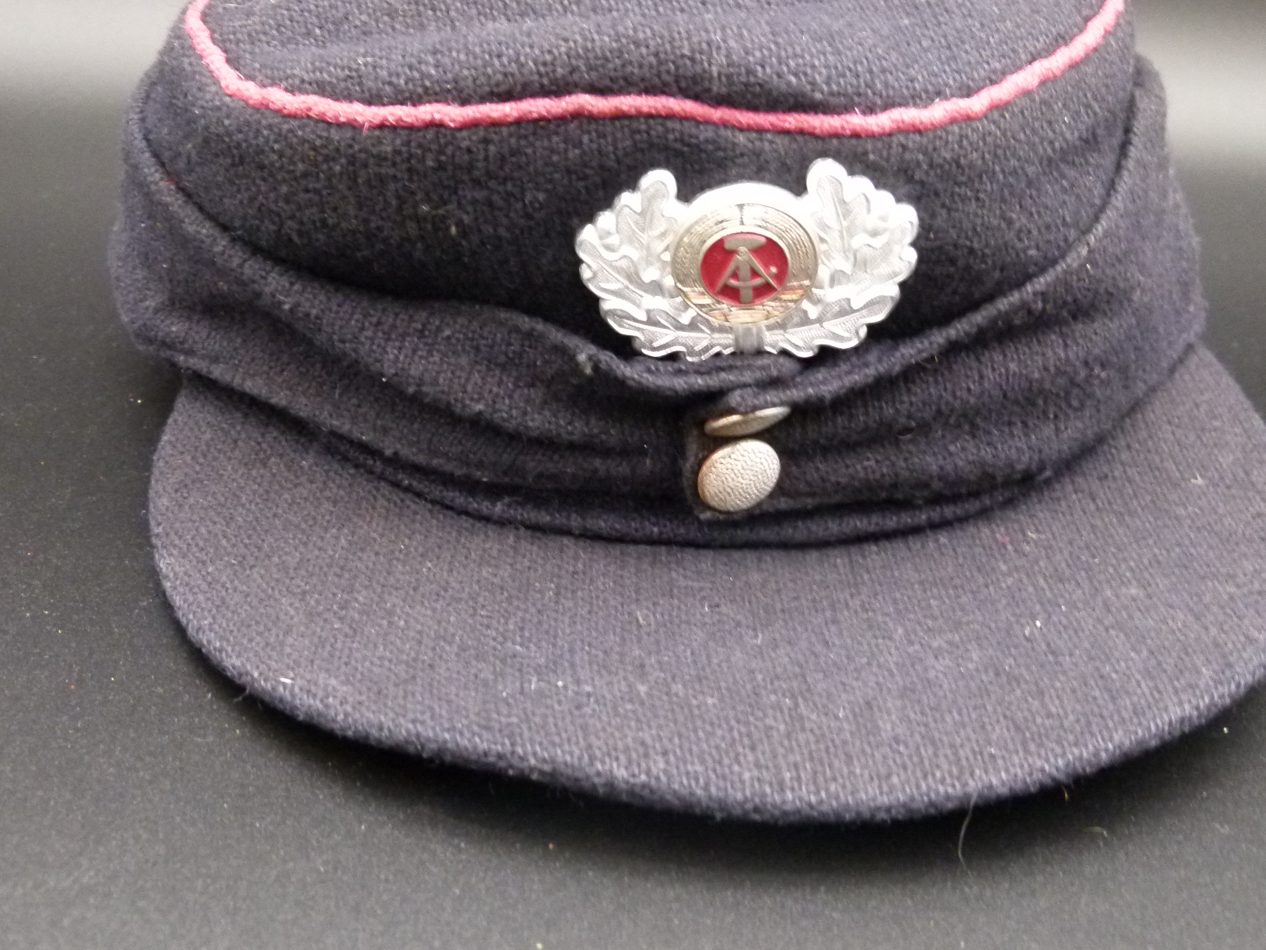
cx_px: 625
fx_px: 1646
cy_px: 481
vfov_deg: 32.2
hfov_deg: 42.1
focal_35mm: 45
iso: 400
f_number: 3
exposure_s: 1/20
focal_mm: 5.9
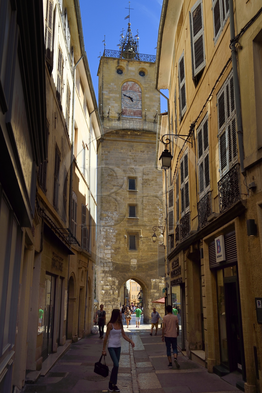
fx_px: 372
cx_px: 131
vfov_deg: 55.8
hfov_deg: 38.8
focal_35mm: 34
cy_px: 196
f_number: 11
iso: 200
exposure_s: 1/250
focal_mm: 34
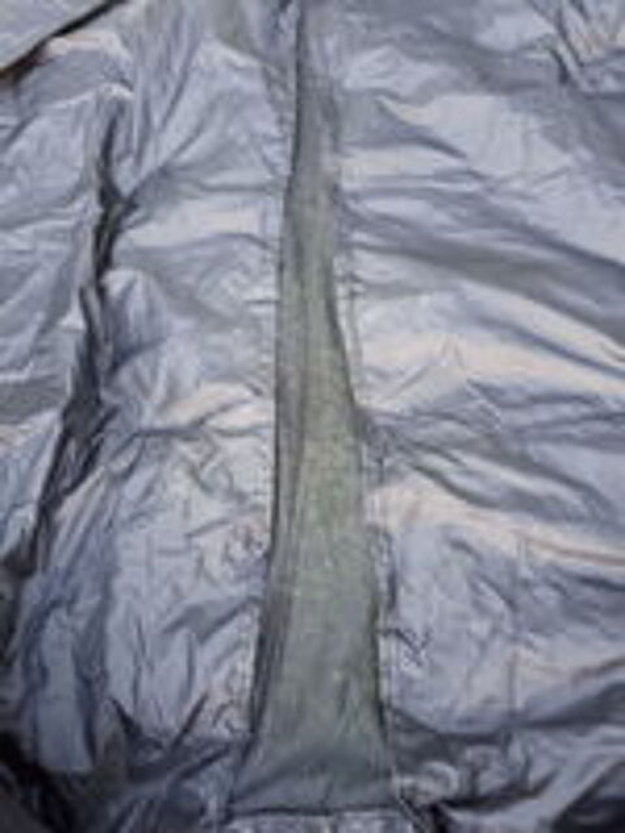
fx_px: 650
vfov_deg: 65.3
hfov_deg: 51.4
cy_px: 416
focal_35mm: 27
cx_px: 312
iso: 200
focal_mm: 3.6
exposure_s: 1/17
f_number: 1.9
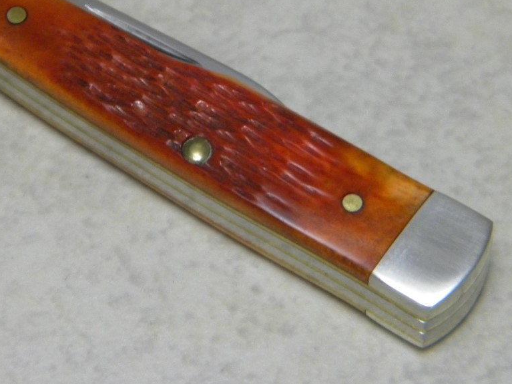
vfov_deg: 7.7
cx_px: 191
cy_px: 136
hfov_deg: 10.2
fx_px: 2854
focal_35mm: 193
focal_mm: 26.8
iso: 400
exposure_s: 1/18.8
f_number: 5
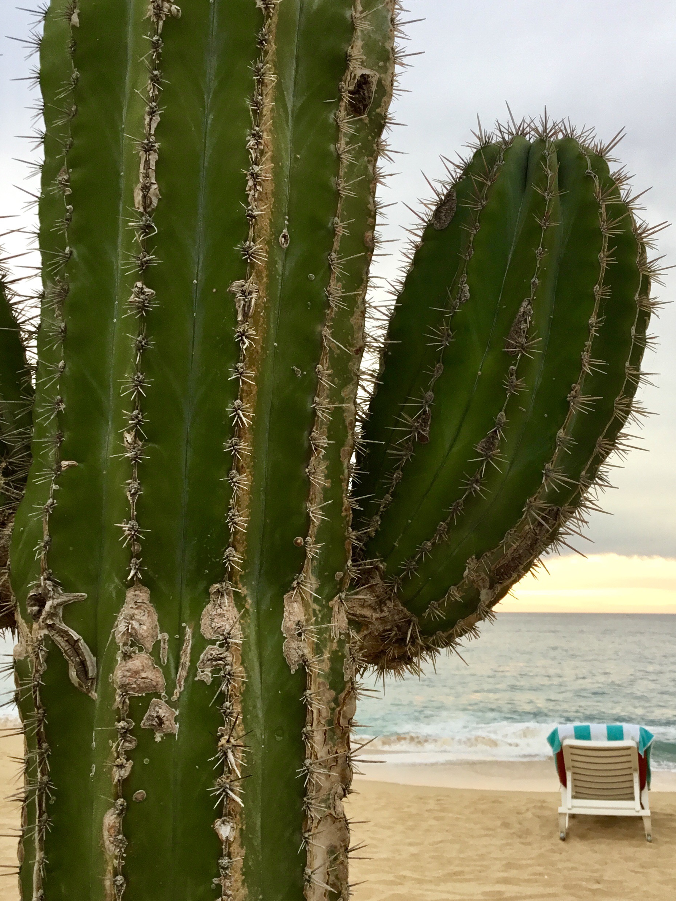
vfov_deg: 45.8
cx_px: 346
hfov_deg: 35.1
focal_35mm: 41
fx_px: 1068
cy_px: 469
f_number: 2.4
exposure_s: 1/120
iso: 25
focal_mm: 3.3
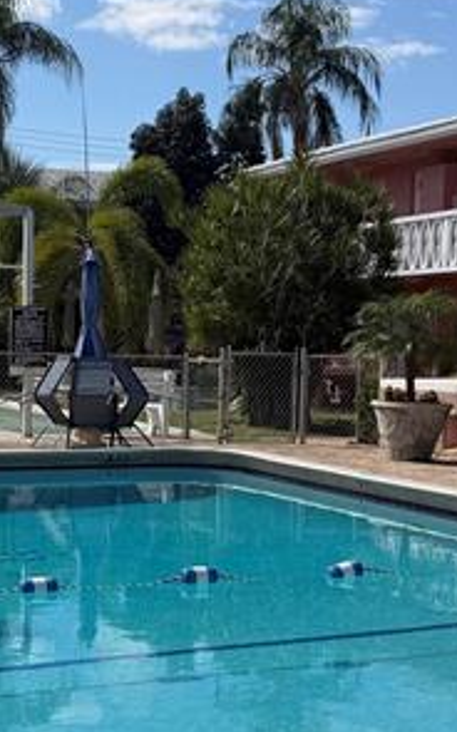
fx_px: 1377
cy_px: 454
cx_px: 75
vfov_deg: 29.7
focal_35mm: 69
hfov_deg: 18.6
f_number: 1.78
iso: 80
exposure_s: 1/6711
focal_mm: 6.76
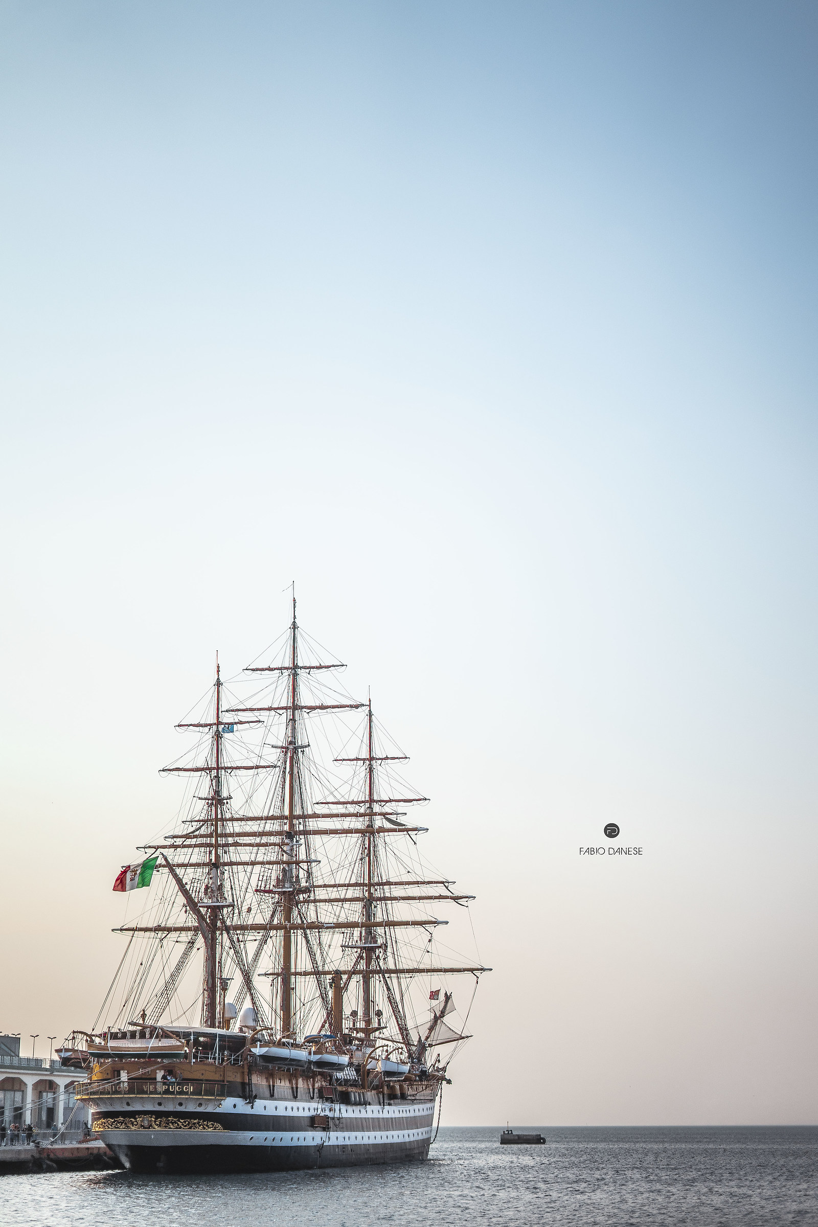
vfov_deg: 39.6
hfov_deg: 27.0
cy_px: 614
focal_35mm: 50
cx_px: 409
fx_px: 1704
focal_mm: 50
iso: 80
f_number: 1.8
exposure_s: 1/3200
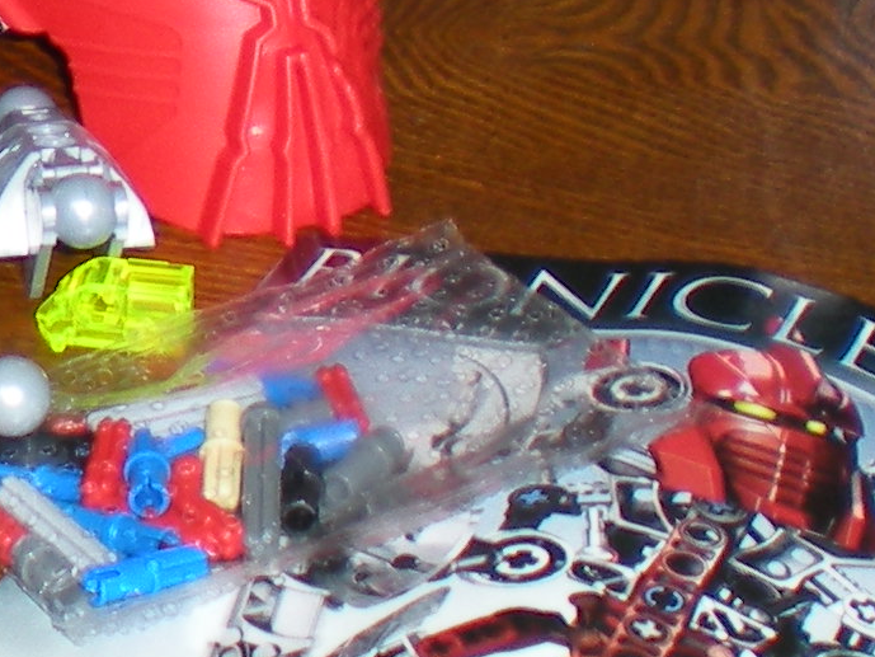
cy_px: -198
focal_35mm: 180
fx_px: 4551
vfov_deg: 8.1
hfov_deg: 10.9
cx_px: -69
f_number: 3.1
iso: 64
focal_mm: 6.3
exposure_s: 1/30
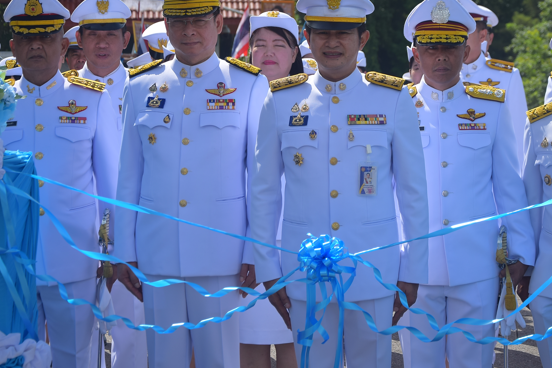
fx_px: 1534
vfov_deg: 13.7
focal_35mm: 100
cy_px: 114
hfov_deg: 20.4
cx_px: 332
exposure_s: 1/800
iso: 100
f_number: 4.8
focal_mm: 48
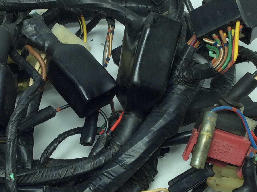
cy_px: 123
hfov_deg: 26.9
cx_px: 89
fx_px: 534
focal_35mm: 72
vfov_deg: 20.3
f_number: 2.4
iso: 32
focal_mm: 3.3
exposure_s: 1/235
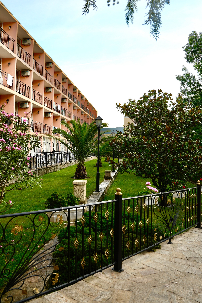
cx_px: 100
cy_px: 134
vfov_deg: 61.8
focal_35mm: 30
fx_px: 252
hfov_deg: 43.6
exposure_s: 1/90
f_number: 4
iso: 160
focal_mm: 20
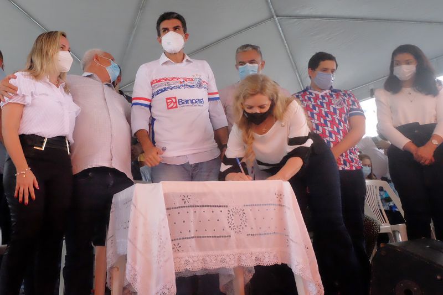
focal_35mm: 29
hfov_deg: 63.7
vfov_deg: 44.9
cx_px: 222
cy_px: 148
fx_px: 357
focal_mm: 19.2
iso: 6400
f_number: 6.4
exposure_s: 1/320
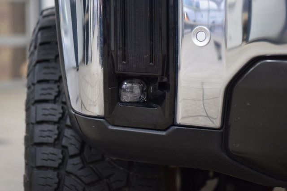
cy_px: 96
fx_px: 837
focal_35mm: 105
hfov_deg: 19.5
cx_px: 144
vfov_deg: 13.0
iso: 1600
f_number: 2.8
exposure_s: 1/100
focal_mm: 70
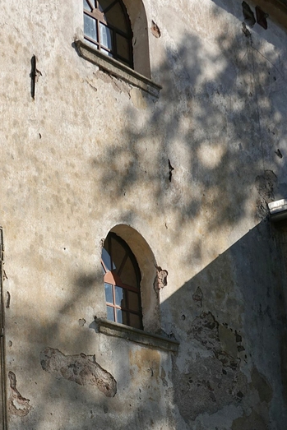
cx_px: 19
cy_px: 341
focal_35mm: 86
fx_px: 1028
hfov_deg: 15.7
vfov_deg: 23.3
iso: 125
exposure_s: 1/400
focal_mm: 16.54
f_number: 6.3
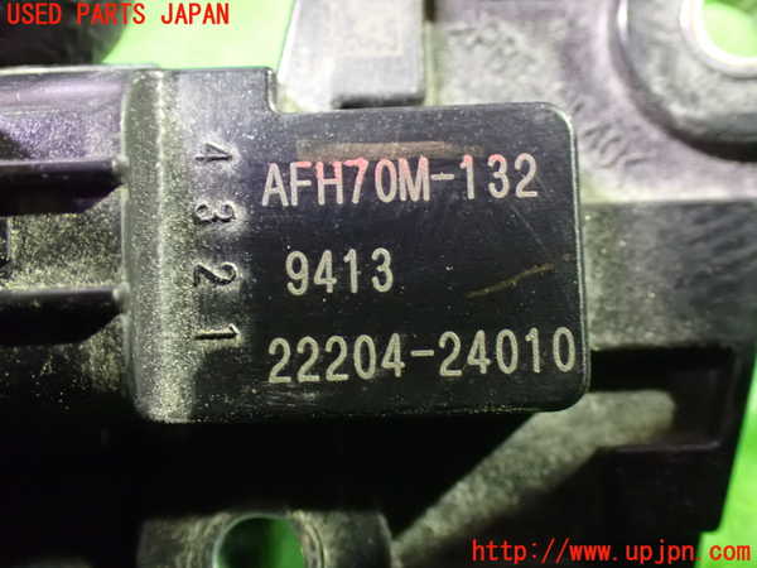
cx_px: 378
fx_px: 962
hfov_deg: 42.9
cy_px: 284
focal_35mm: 44
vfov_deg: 32.9
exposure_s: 1/15
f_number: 2.9
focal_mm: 7.84
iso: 1600
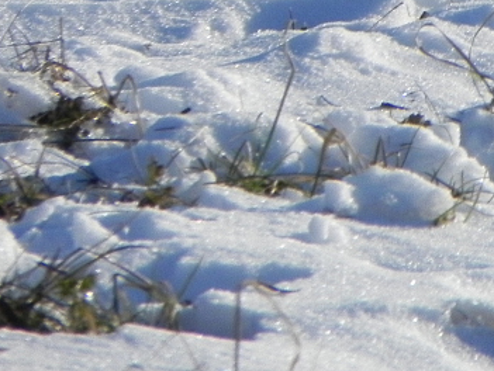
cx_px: 678
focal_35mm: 1976
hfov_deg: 1.0
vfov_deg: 0.8
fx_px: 28228
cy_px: -167
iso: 160
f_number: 8
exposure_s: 1/538
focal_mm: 120
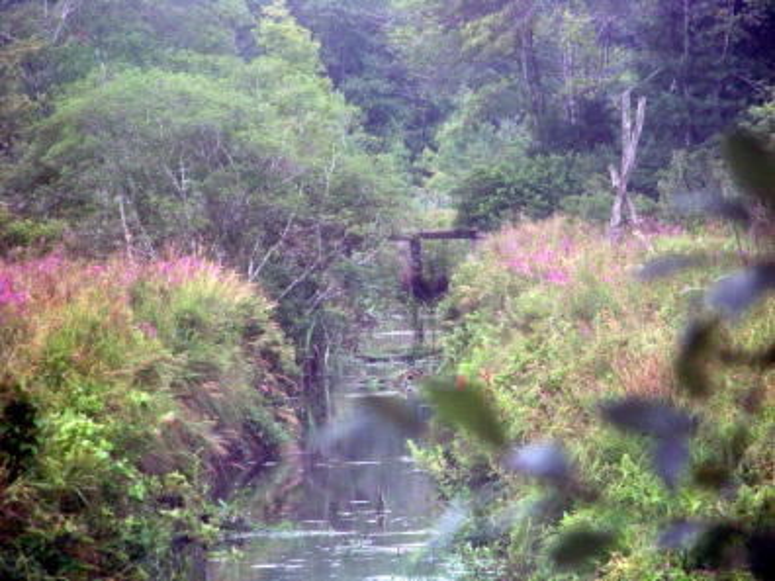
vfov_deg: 3.4
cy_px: 290
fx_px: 9672
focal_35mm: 432
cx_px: 388
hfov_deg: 4.6
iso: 118
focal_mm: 70.2
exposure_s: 1/100
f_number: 4.8
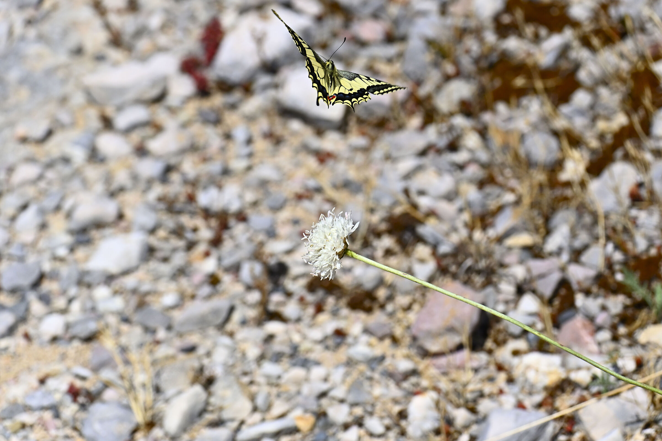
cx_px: 331
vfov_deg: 5.6
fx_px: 4551
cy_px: 220
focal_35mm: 248
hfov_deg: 8.3
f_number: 8
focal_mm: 165
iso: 360
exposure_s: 1/2000
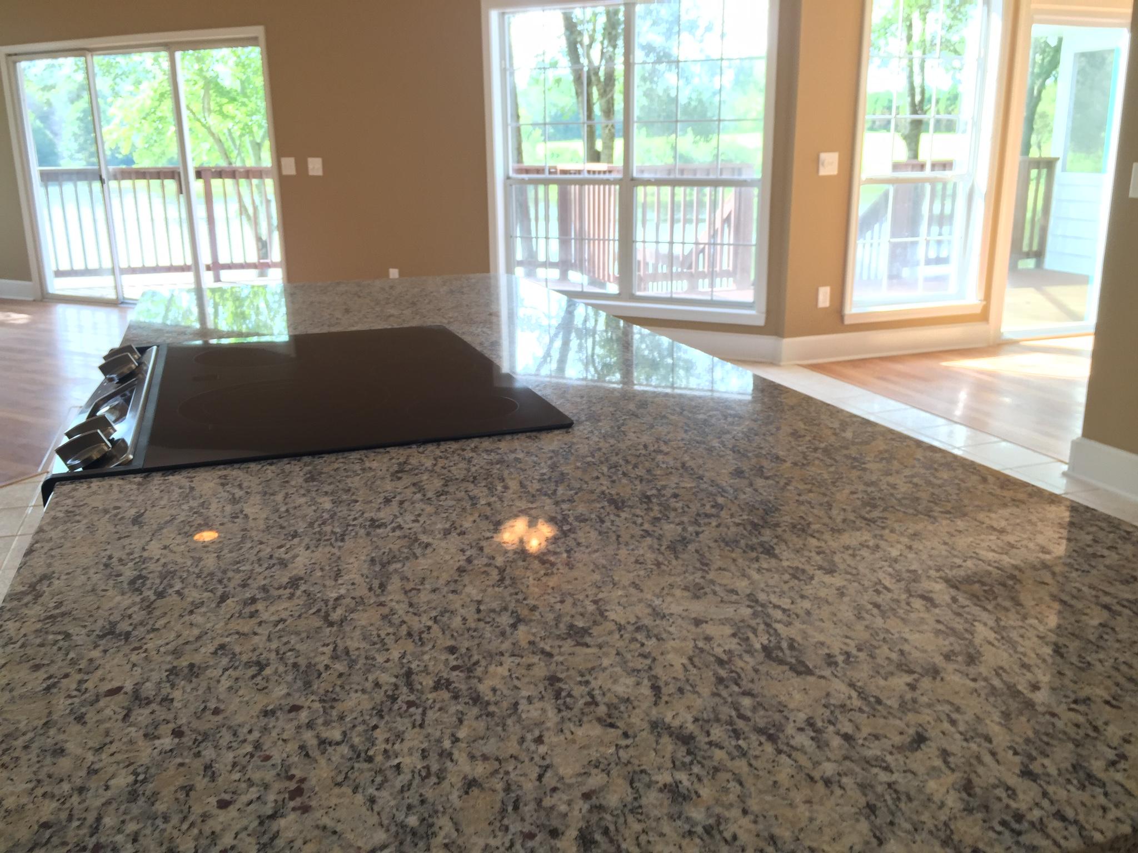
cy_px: 426
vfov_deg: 48.2
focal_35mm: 29
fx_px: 953
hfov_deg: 61.7
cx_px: 569
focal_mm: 4.15
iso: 32
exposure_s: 1/30
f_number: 2.2
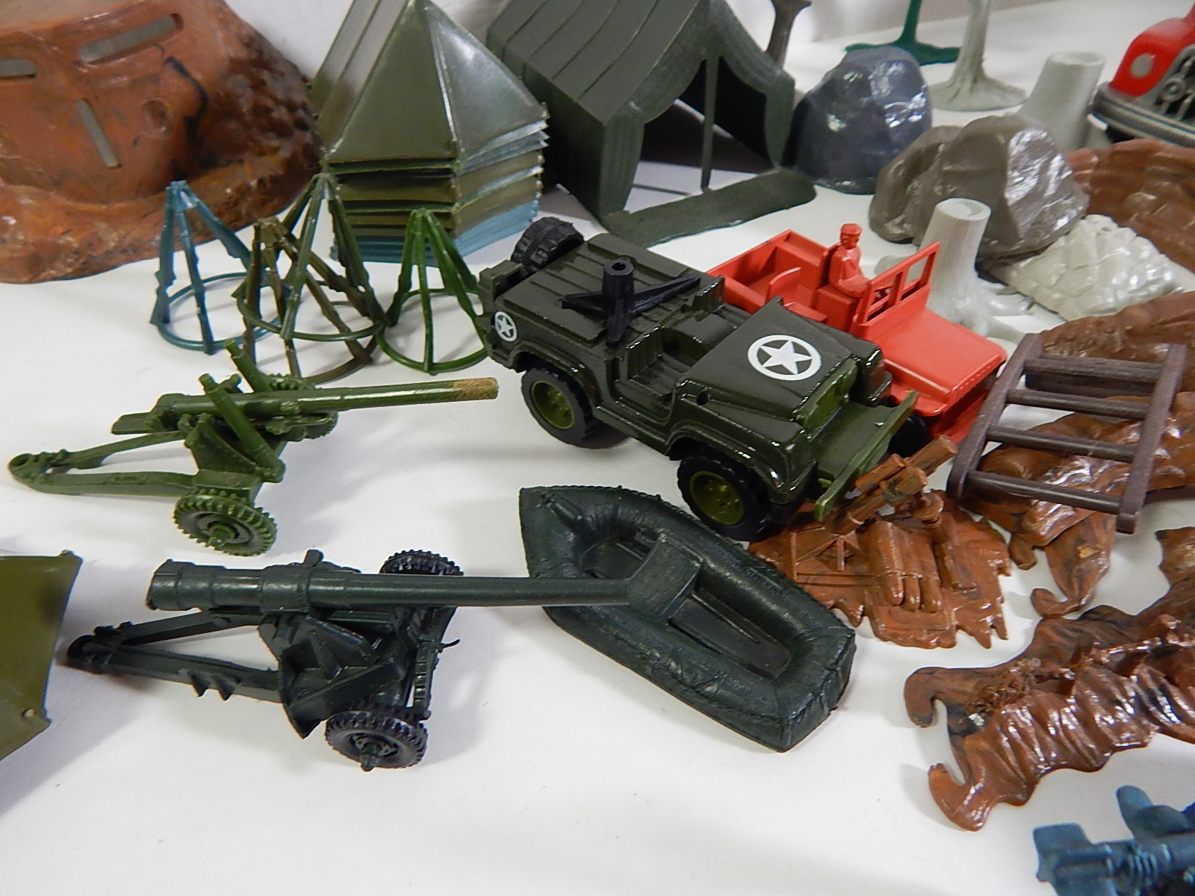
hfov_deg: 76.4
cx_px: 598
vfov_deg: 61.1
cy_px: 448
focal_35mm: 22
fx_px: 759
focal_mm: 4
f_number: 3
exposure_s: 1/30
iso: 200
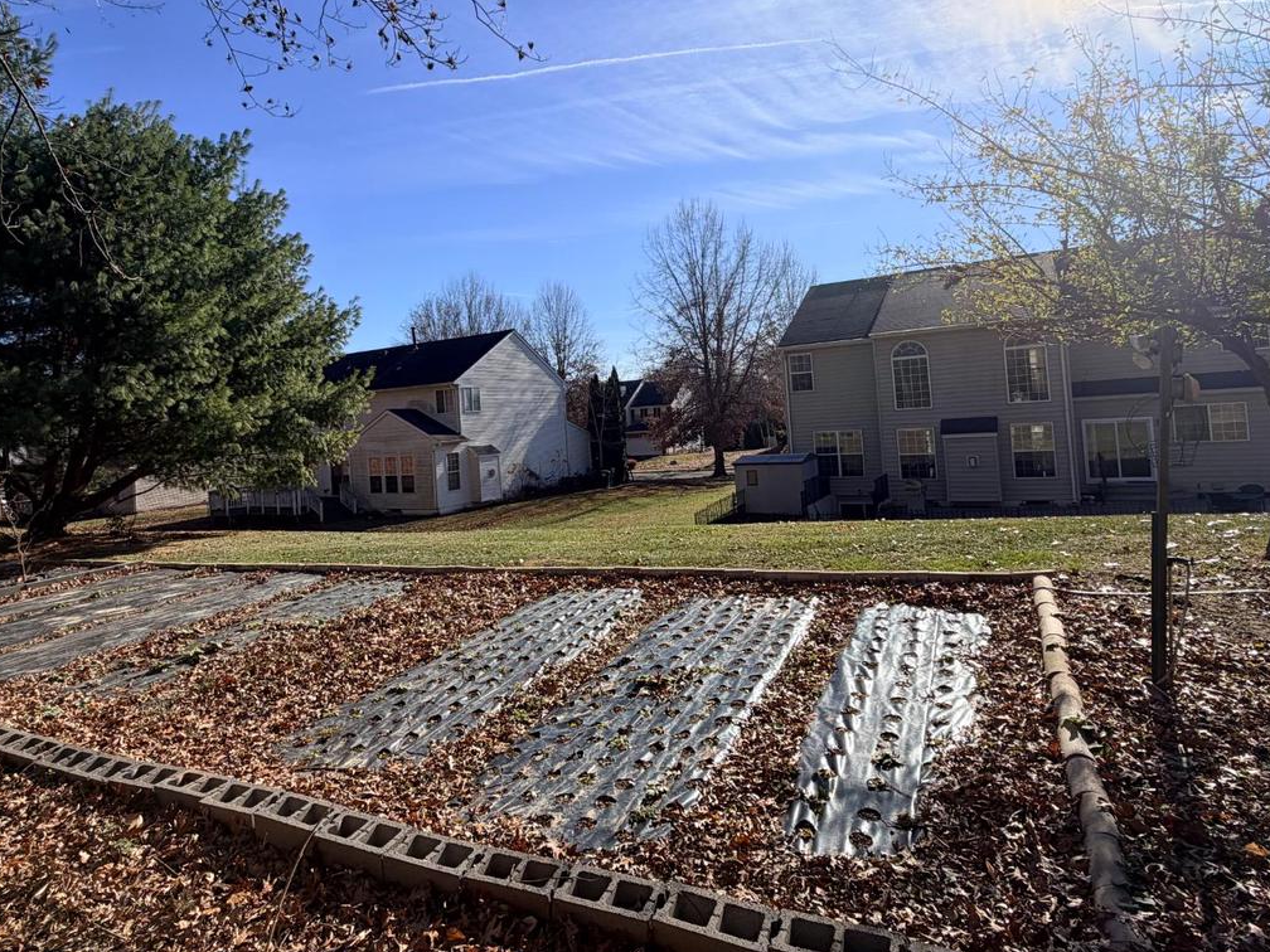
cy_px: 395
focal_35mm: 20
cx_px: 609
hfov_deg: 81.7
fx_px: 734
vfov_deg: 65.5
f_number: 2.2
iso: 25
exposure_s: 1/1068
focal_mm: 2.22
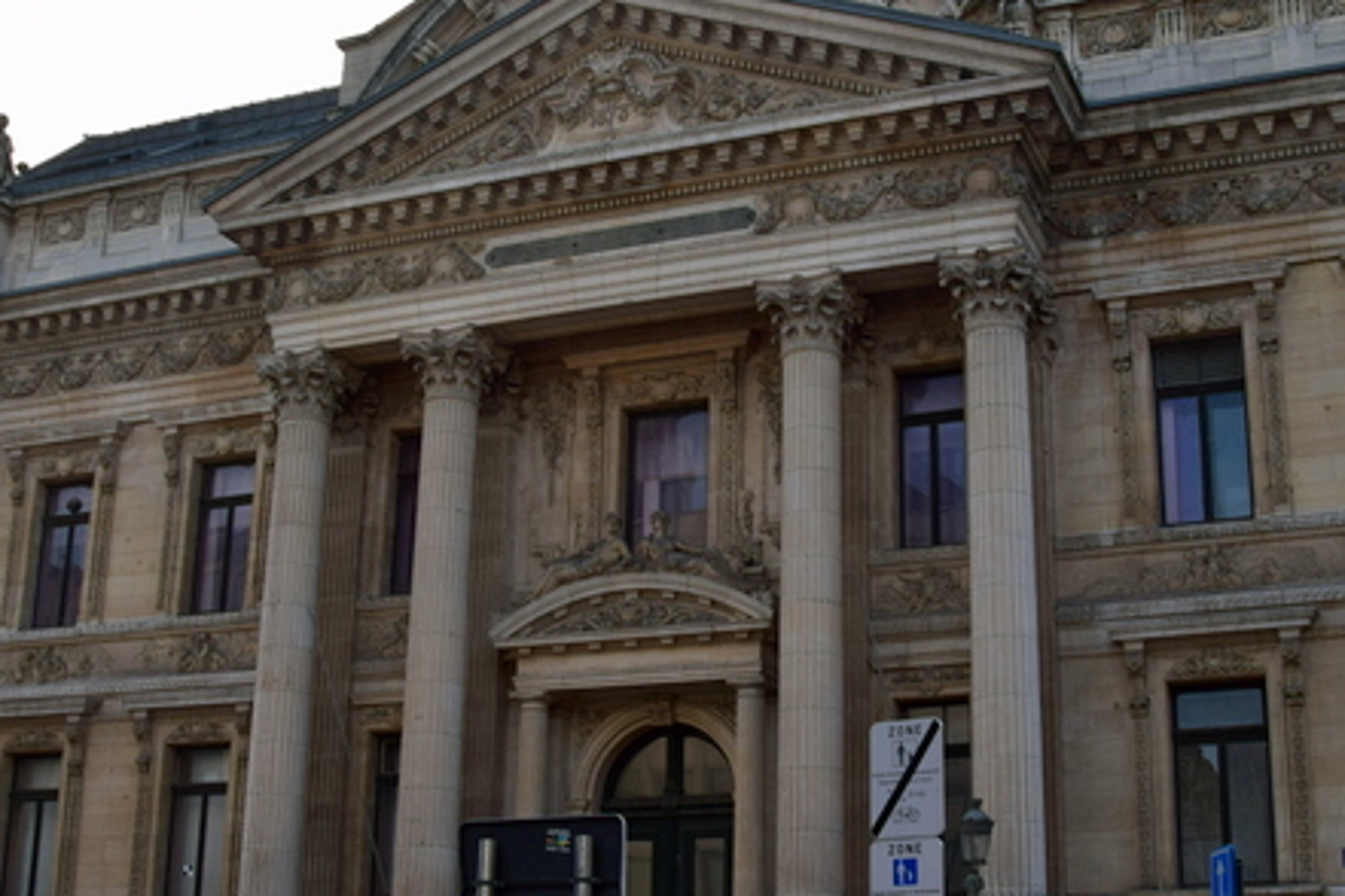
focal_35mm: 49
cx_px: 796
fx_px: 1831
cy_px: 494
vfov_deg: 27.5
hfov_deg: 40.2
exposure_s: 1/80
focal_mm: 18
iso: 125
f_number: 8
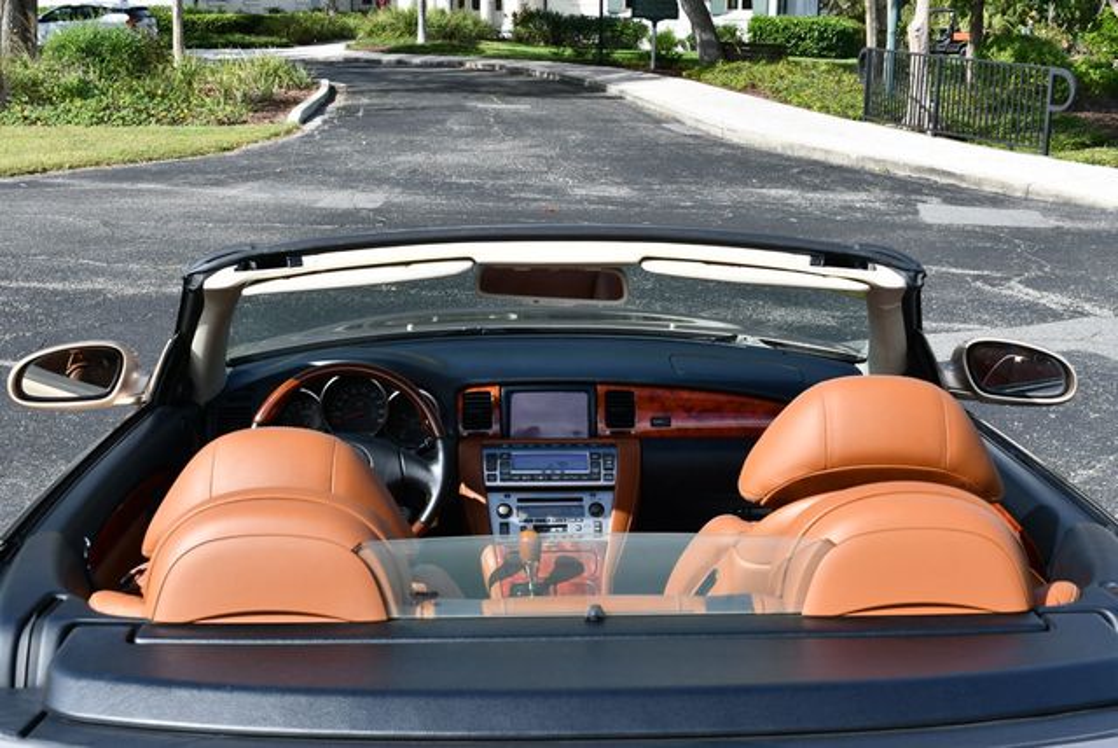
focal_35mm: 48
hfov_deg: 41.1
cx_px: 559
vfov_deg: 28.1
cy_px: 374
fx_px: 1492
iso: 110
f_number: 8
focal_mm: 24
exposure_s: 1/250
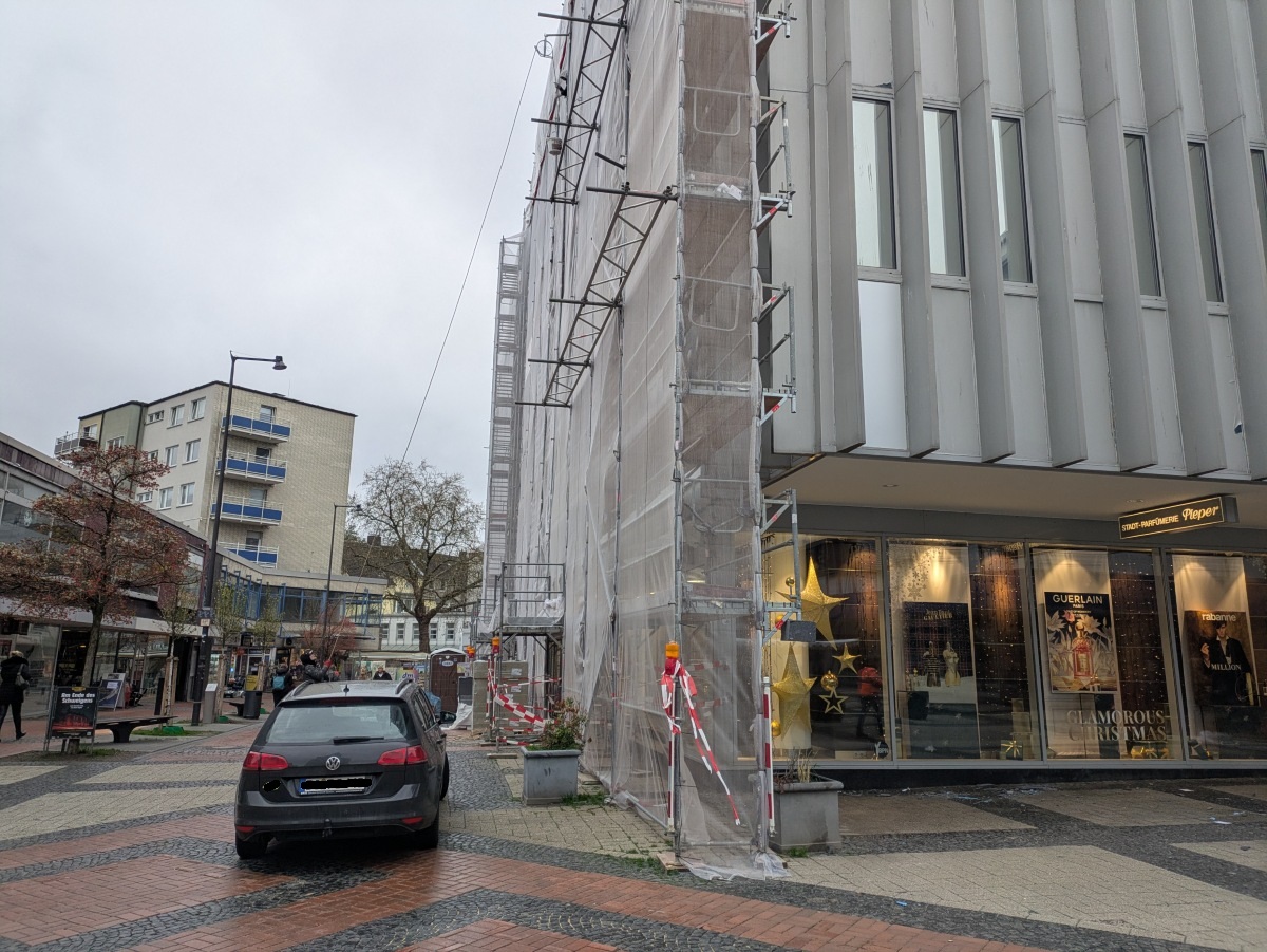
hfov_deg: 69.4
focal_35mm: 25
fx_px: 915
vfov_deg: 54.9
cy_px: 476
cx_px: 634
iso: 56
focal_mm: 5.43
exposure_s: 1/248
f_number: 1.89
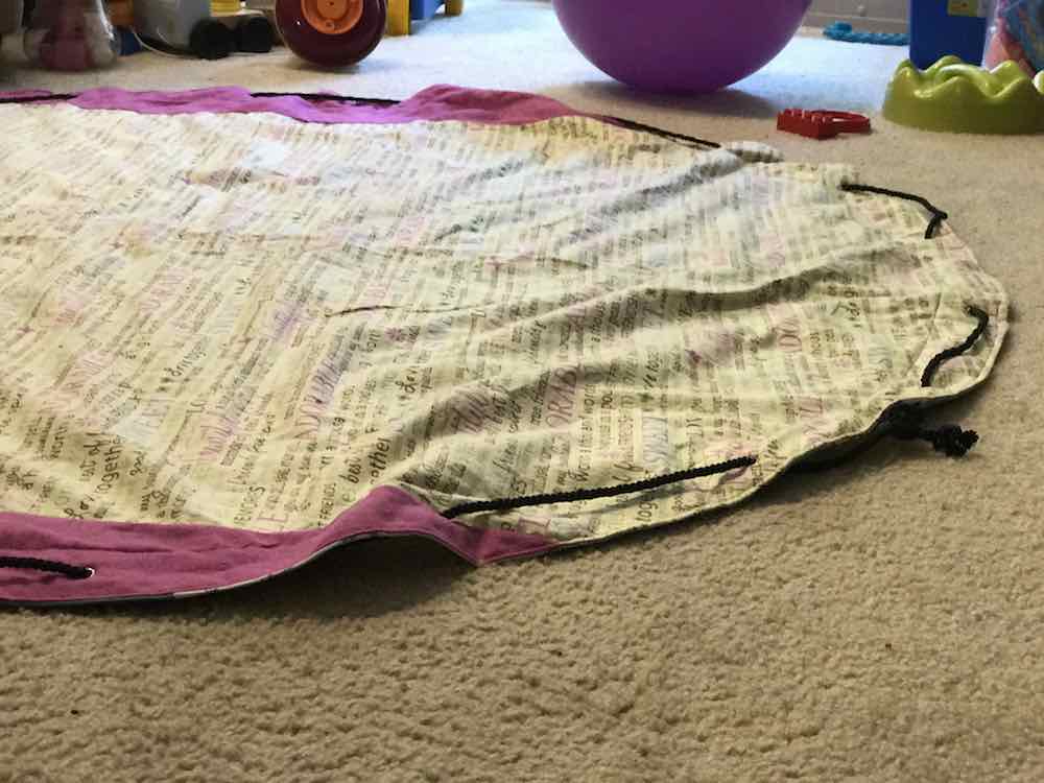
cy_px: 392
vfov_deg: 25.7
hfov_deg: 33.8
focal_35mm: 57
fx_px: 1719
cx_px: 522
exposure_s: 1/60
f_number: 2.8
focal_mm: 6.6
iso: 500
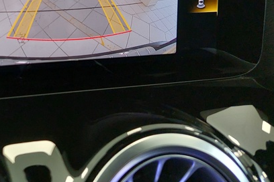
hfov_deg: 36.6
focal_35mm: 51
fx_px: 388
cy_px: -3
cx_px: 31
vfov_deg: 25.1
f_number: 1.8
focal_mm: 5.23
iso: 320
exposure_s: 1/50
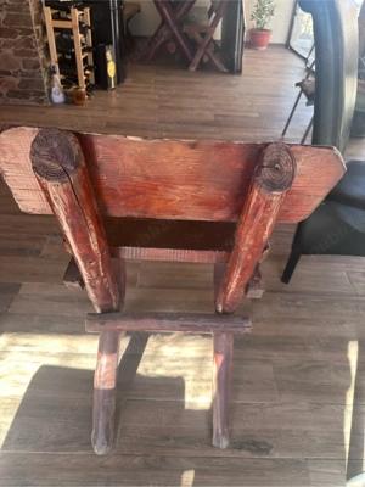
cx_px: 182
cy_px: 244
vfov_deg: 71.6
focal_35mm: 24
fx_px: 337
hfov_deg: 56.8
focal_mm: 6.86
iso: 80
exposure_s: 1/171
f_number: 1.78
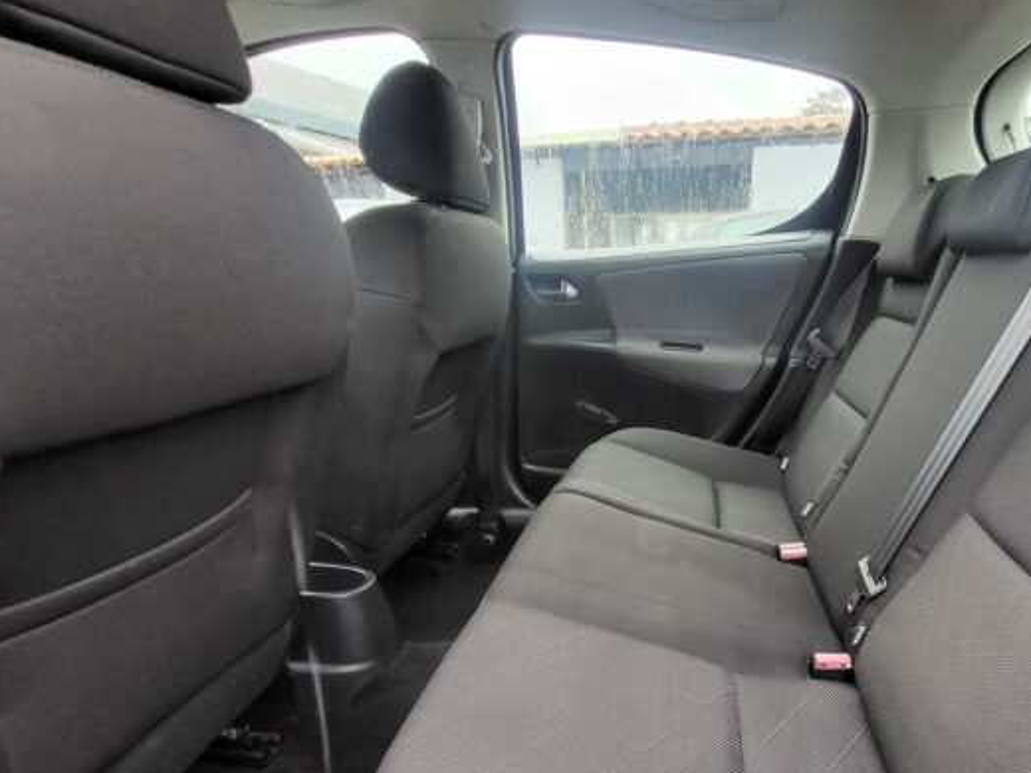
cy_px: 521
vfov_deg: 64.1
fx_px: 596
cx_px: 712
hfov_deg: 78.3
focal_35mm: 20
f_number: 2.2
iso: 400
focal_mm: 1.74
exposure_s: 1/50
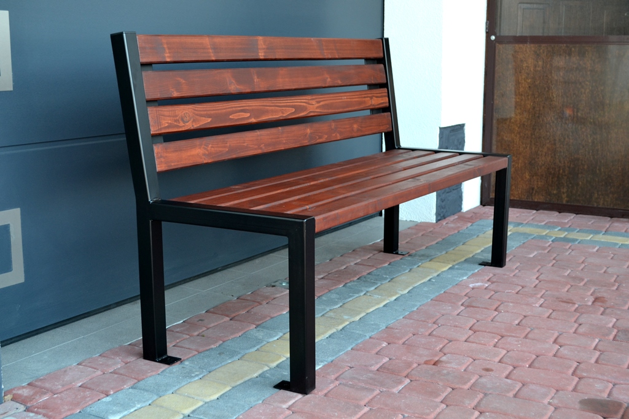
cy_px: 210
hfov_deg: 38.9
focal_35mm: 51
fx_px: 891
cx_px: 314
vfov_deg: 26.5
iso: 400
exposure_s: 1/80
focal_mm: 34
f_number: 5
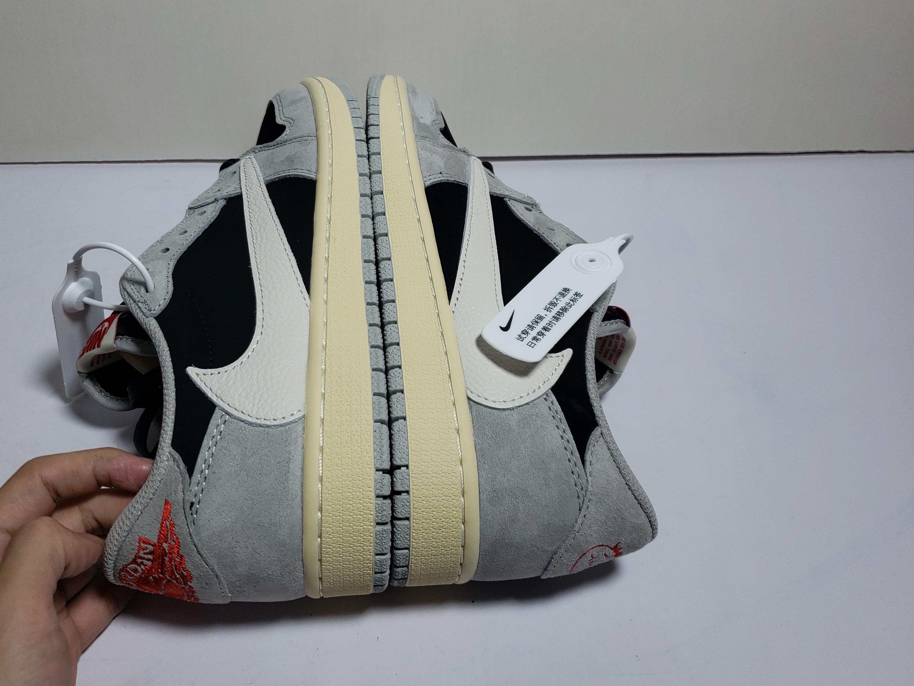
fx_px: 792
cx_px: 398
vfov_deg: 46.7
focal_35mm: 30
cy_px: 312
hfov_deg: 59.8
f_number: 1.5
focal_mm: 4.3
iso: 50
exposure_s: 1/820
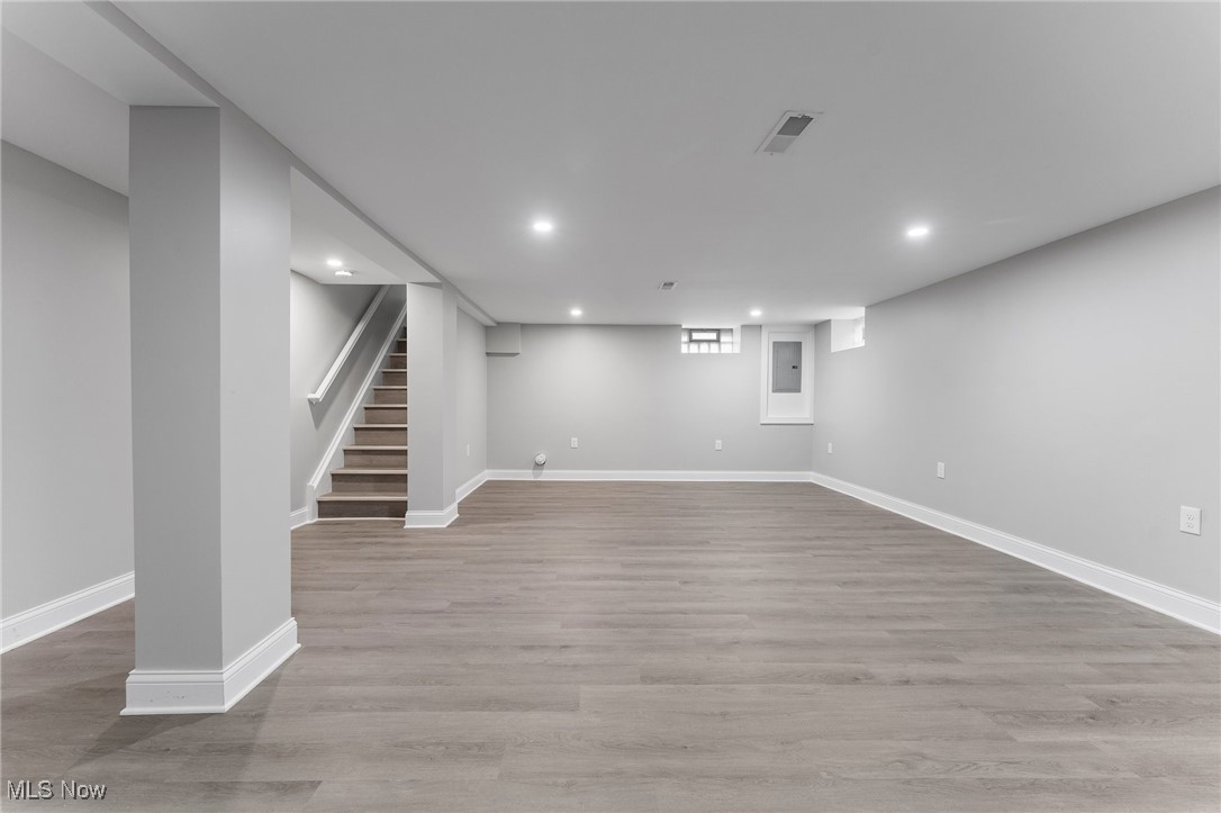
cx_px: 610
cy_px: 406
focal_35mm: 14
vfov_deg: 81.2
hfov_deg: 104.3
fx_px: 475
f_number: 7.1
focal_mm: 14
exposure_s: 1/2.5
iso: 400
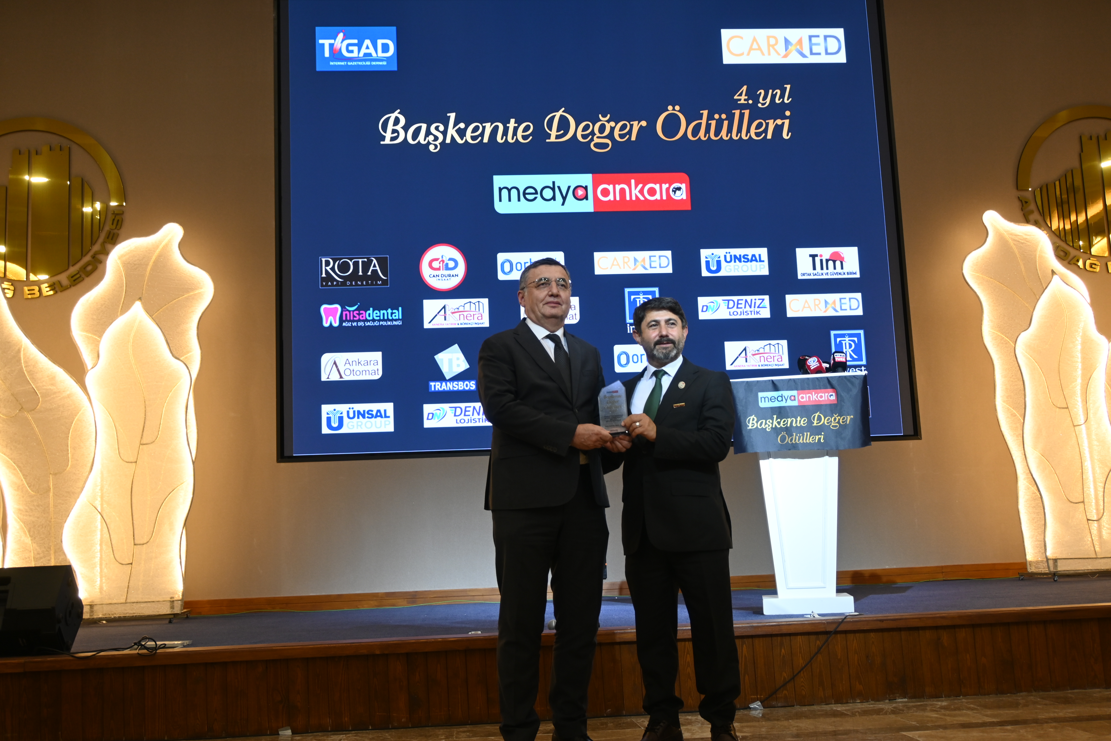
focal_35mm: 38
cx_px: 556
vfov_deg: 35.5
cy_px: 370
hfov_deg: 51.3
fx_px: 1157
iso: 280
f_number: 4.2
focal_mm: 25
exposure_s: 1/40
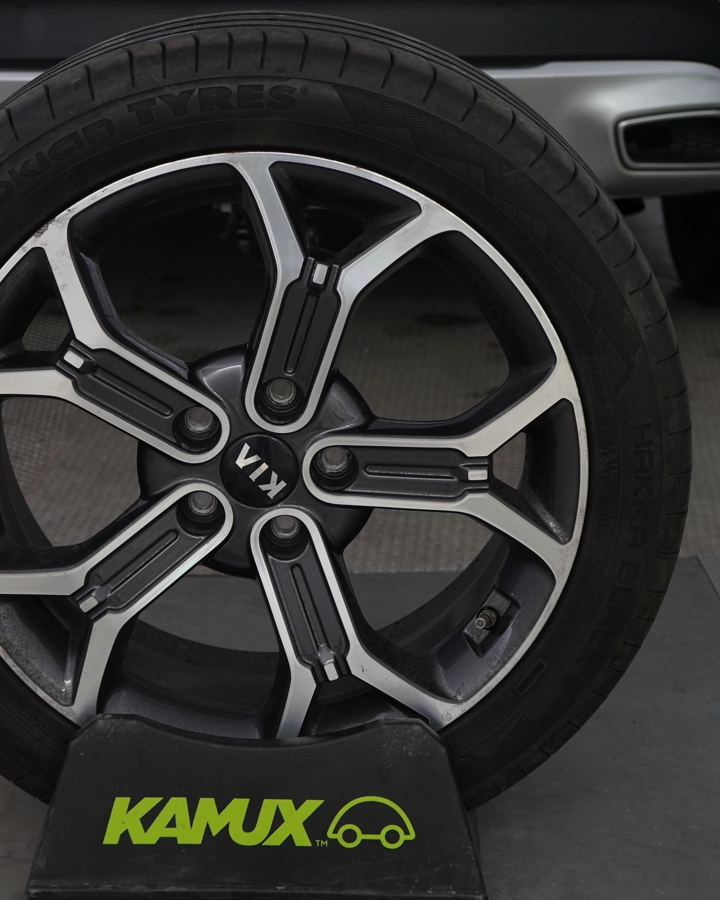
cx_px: 275
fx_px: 2077
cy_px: 448
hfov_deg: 19.6
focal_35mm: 78
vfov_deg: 24.4
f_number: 6.3
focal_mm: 55
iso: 800
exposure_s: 1/25
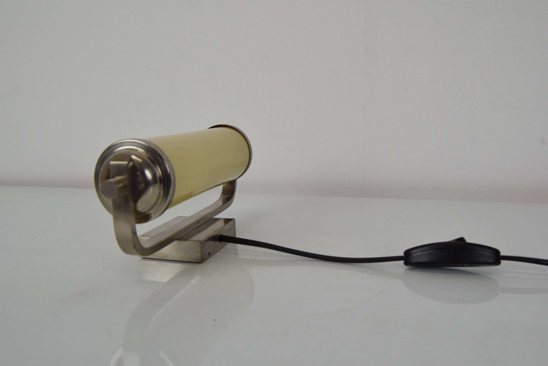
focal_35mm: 36
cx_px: 274
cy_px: 183
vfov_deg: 36.9
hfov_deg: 53.1
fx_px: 548
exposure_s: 1/400
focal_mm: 24
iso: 1600
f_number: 10
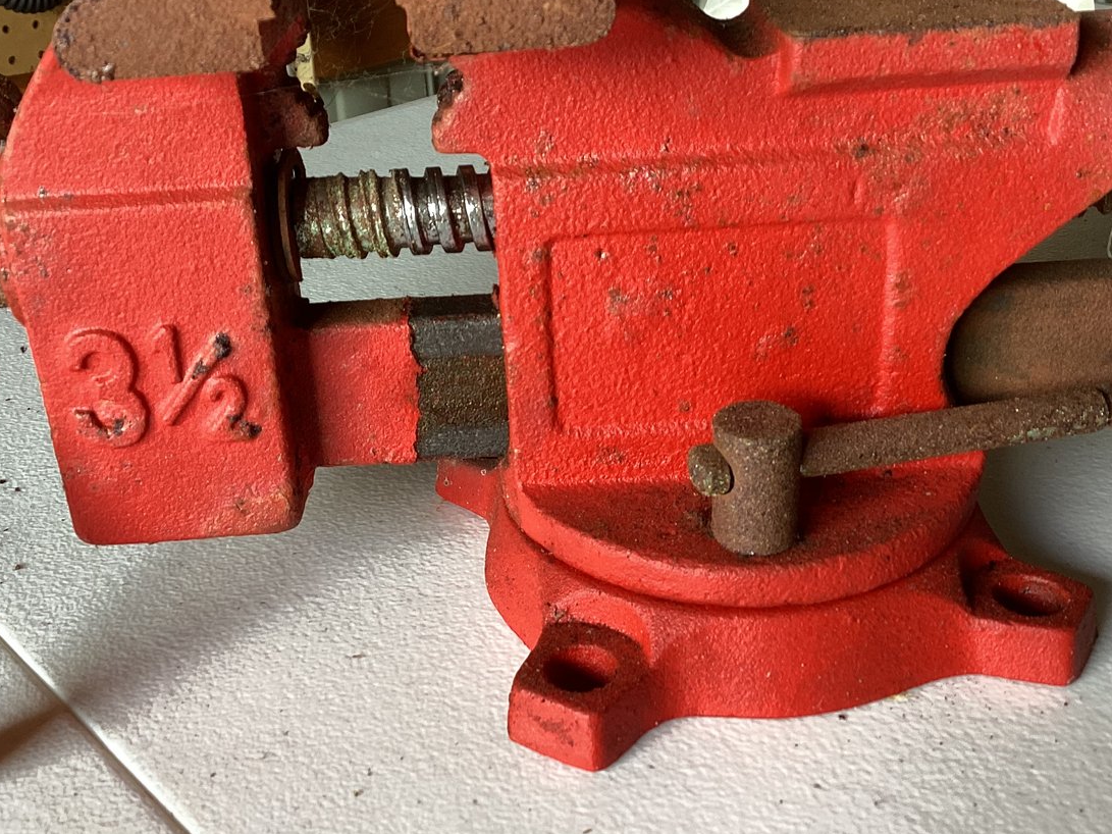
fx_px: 1381
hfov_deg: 43.8
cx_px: 514
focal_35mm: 43
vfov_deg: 33.5
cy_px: 324
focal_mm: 3.3
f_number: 2.4
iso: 80
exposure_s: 1/60
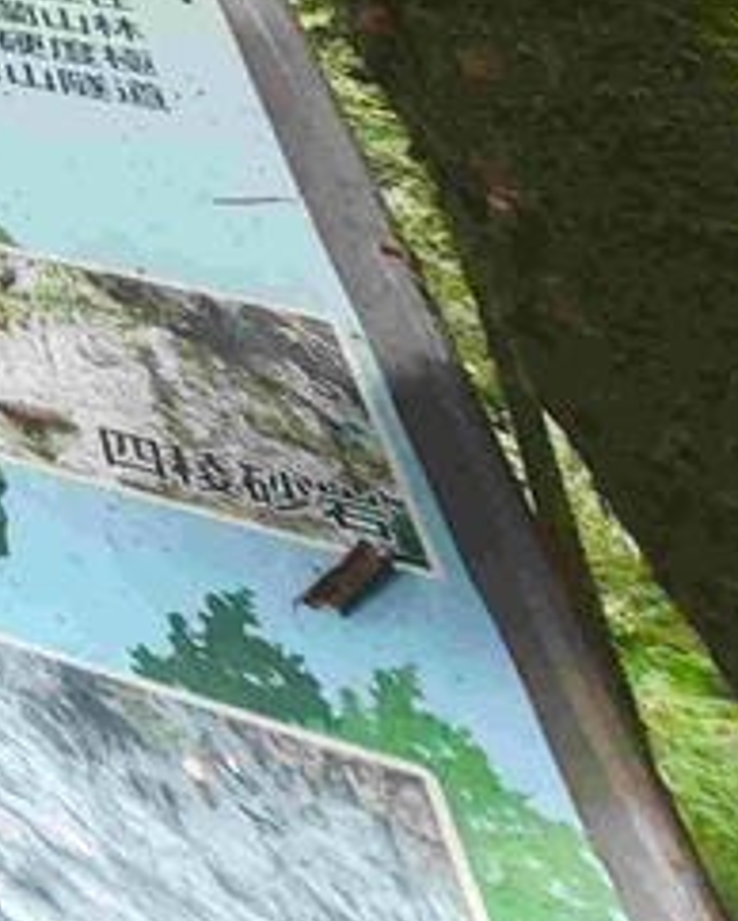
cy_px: -750
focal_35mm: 58
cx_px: -1369
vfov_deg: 21.2
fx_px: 1582
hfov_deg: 12.2
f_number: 1.8
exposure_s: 1/120
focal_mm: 2.03
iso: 160
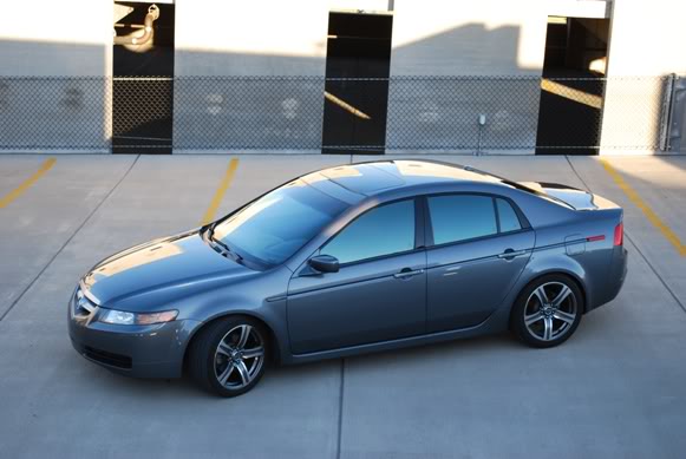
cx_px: 343
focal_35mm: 68
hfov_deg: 29.8
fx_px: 1288
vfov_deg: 20.2
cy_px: 230
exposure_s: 1/100
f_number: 5.3
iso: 200
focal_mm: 45
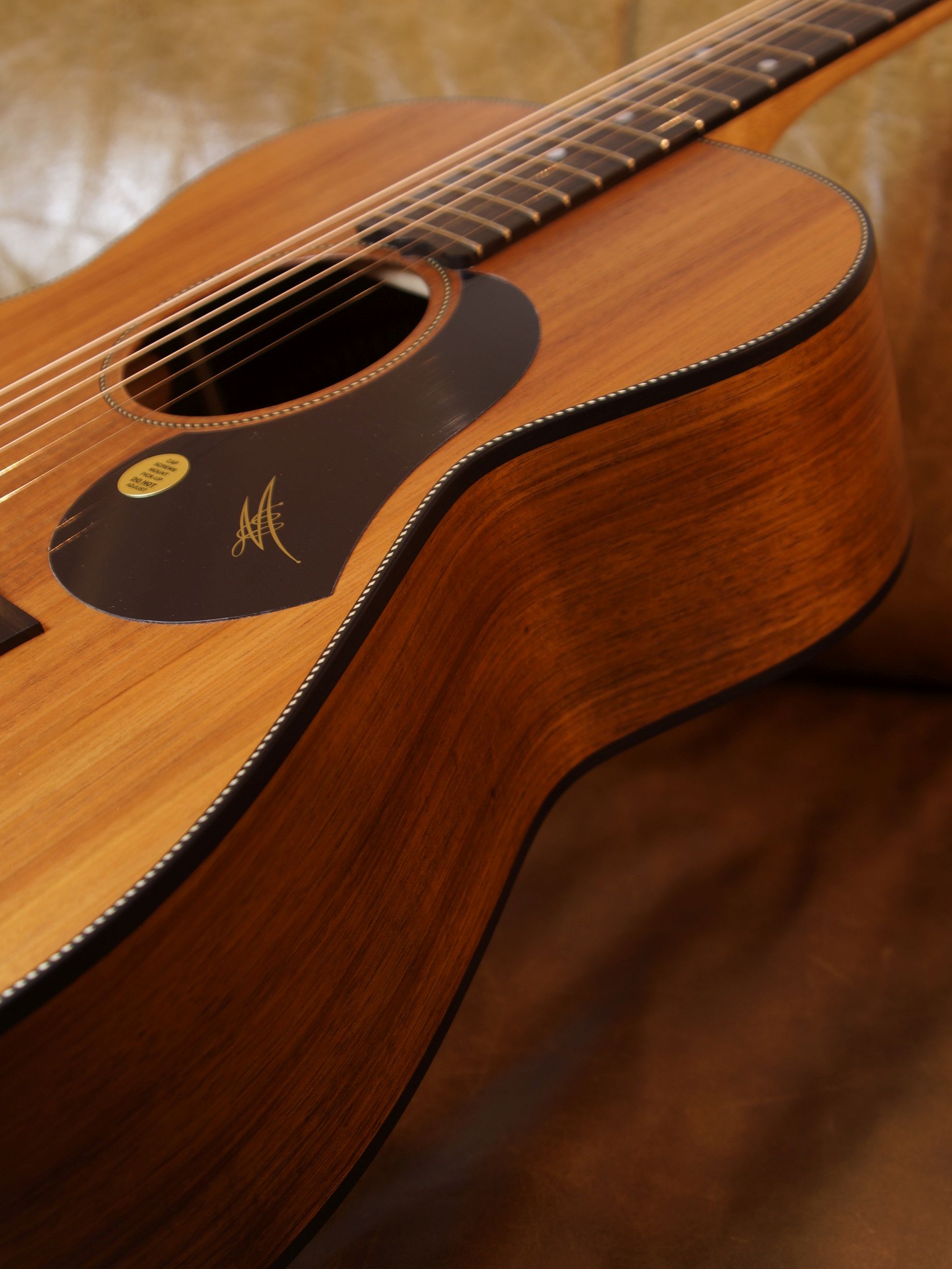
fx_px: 1797
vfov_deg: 38.9
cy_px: 639
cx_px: 477
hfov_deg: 29.7
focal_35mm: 49
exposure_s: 1/10
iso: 100
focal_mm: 30
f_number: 5
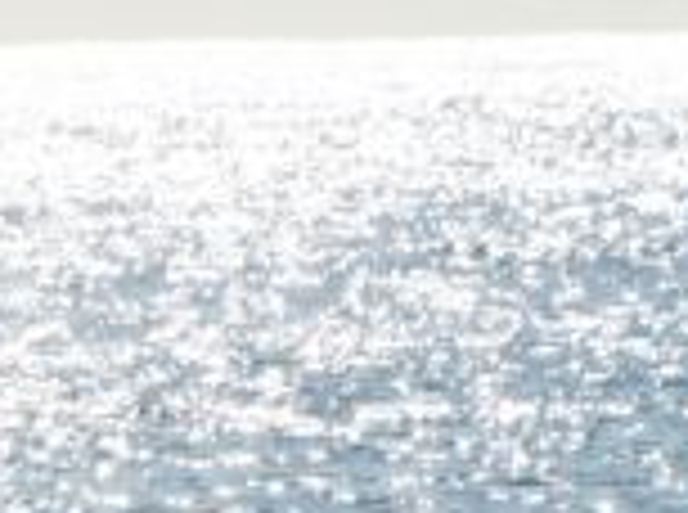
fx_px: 18227
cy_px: 706
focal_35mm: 919
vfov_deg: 1.6
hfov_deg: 2.2
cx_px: -400
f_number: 11
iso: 200
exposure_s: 1/1250
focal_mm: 95
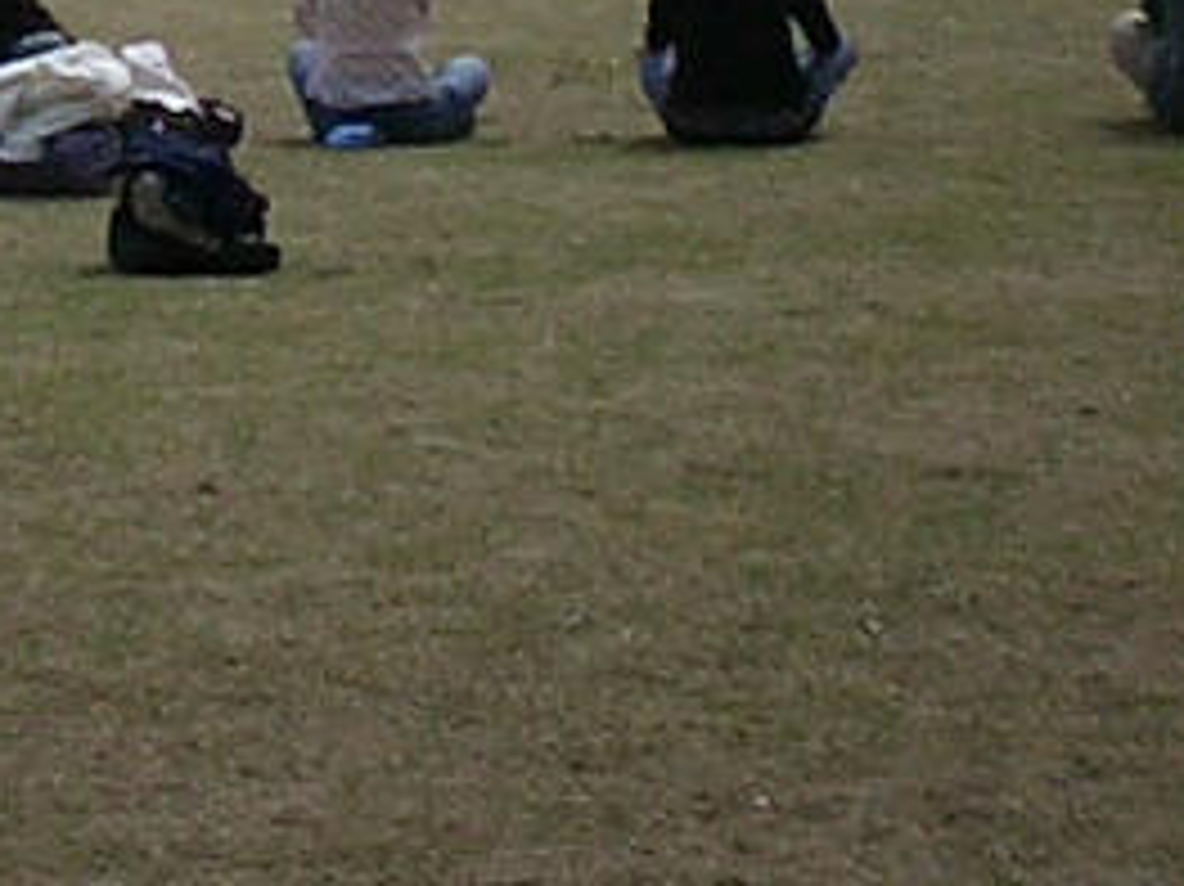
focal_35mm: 180
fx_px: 6154
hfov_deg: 10.8
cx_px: -162
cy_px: -805
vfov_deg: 7.9
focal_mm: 5.6
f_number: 3.5
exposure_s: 1/1600
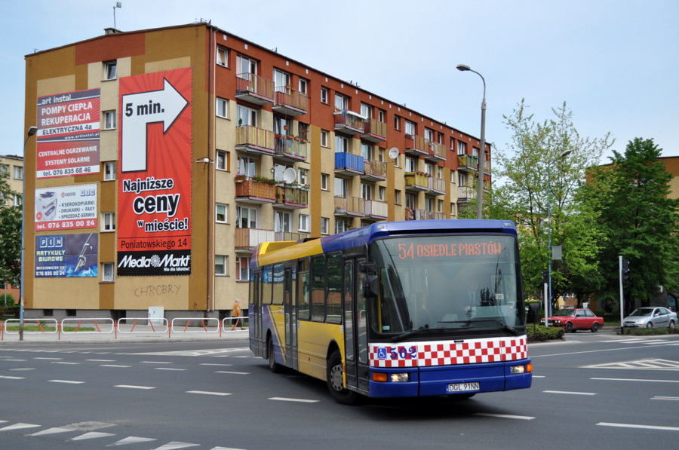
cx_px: 340
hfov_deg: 41.2
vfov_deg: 28.0
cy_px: 225
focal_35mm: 48
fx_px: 904
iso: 400
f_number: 6.3
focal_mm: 32
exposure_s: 1/1600
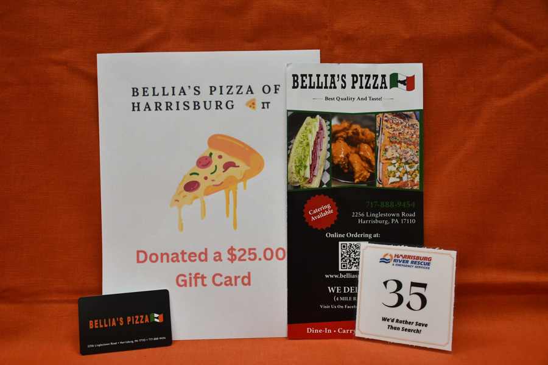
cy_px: 182
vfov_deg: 34.2
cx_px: 274
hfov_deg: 49.6
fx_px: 594
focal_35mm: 39
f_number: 5
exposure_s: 1/100
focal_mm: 26
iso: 1250
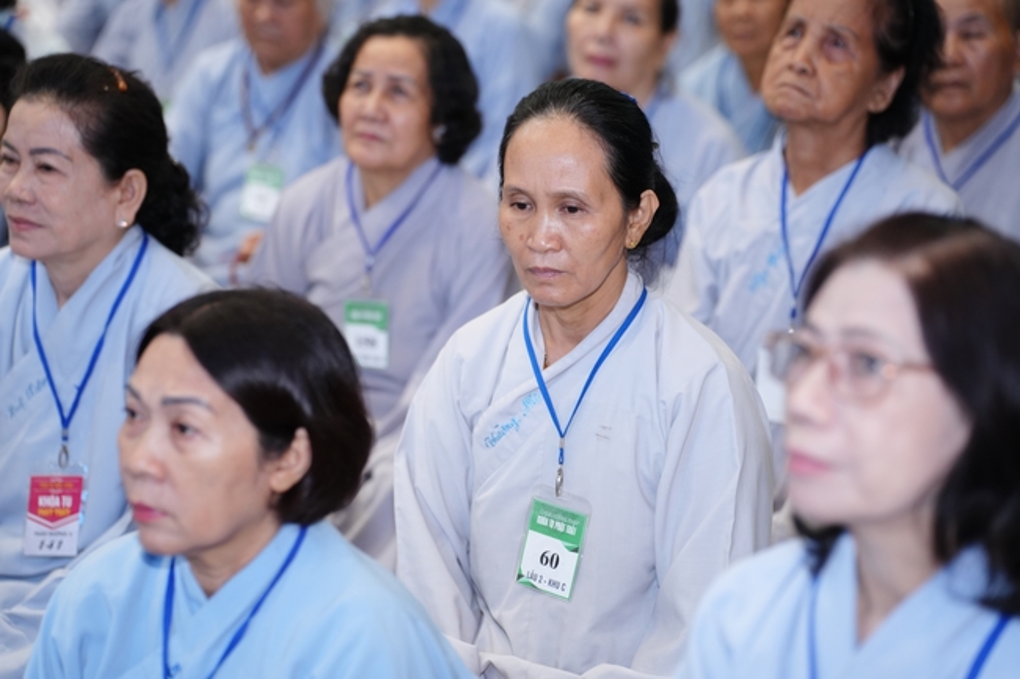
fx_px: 2606
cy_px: 340
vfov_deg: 14.9
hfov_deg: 22.1
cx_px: 510
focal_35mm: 92
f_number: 2.8
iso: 1250
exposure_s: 1/100
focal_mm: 92
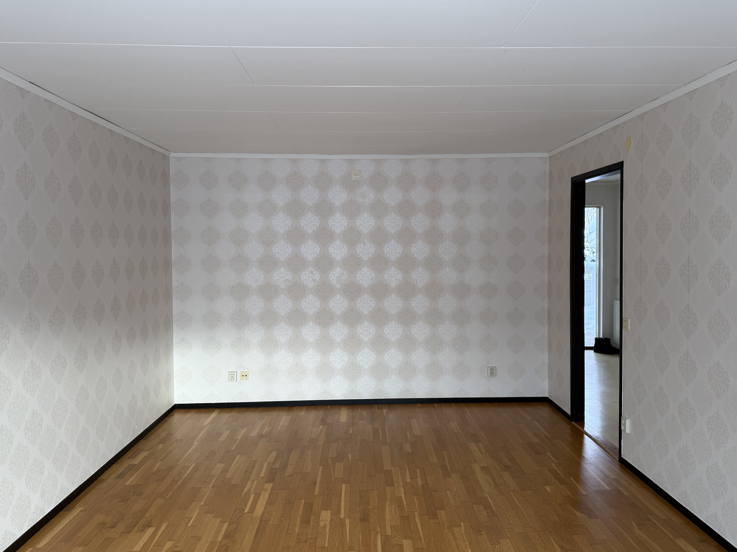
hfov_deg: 67.3
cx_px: 380
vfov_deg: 53.1
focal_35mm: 26
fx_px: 554
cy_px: 269
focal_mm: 6.76
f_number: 1.78
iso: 100
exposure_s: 1/121
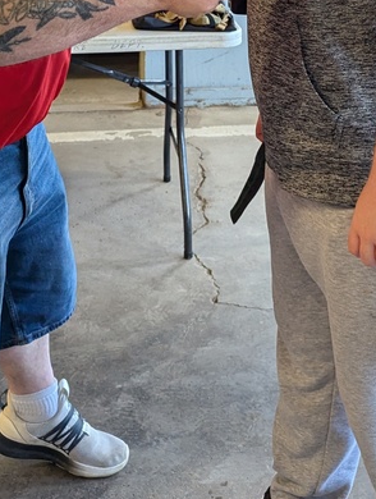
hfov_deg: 23.3
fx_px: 909
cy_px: 3
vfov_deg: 28.8
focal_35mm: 63
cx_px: 227
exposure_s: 1/111
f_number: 1.85
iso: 544
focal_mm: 6.81
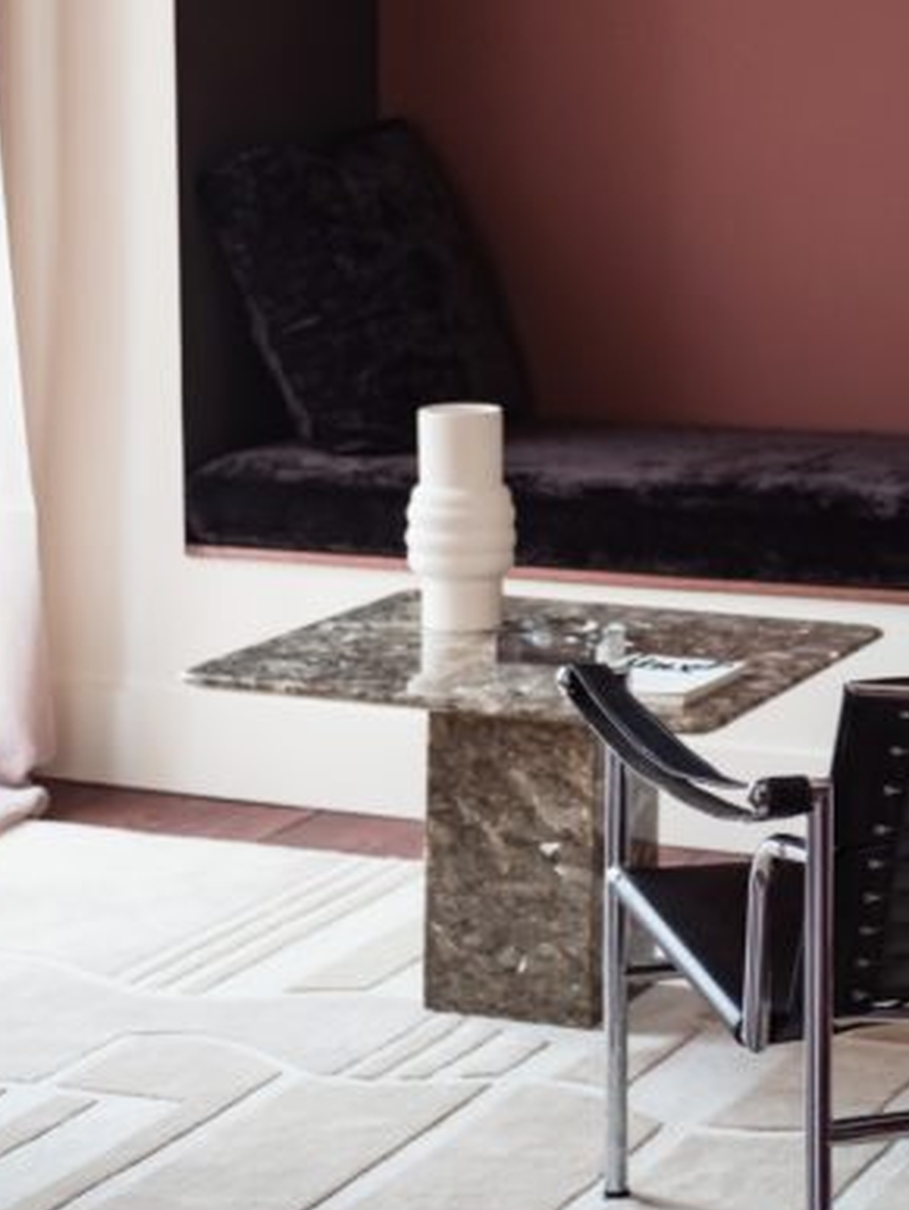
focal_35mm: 99
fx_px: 3462
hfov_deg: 14.9
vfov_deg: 19.6
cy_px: 266
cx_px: 740
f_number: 2
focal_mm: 35
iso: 1000
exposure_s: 1/250
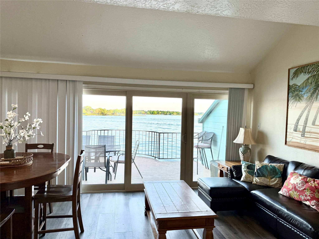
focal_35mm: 24
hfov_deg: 71.6
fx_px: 221
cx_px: 160
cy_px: 120
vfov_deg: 56.8
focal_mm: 6.76
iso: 100
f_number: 1.78
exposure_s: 1/307
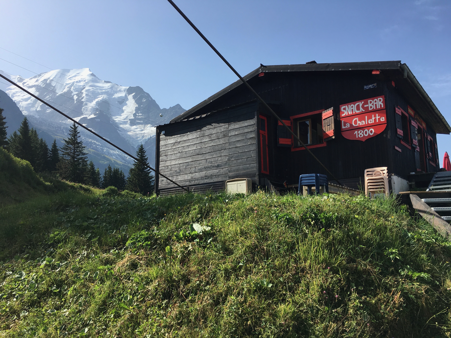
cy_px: 169
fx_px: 378
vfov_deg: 48.2
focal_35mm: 29
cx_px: 226
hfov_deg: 61.7
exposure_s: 1/1115
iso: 25
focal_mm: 4.15
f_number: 2.2
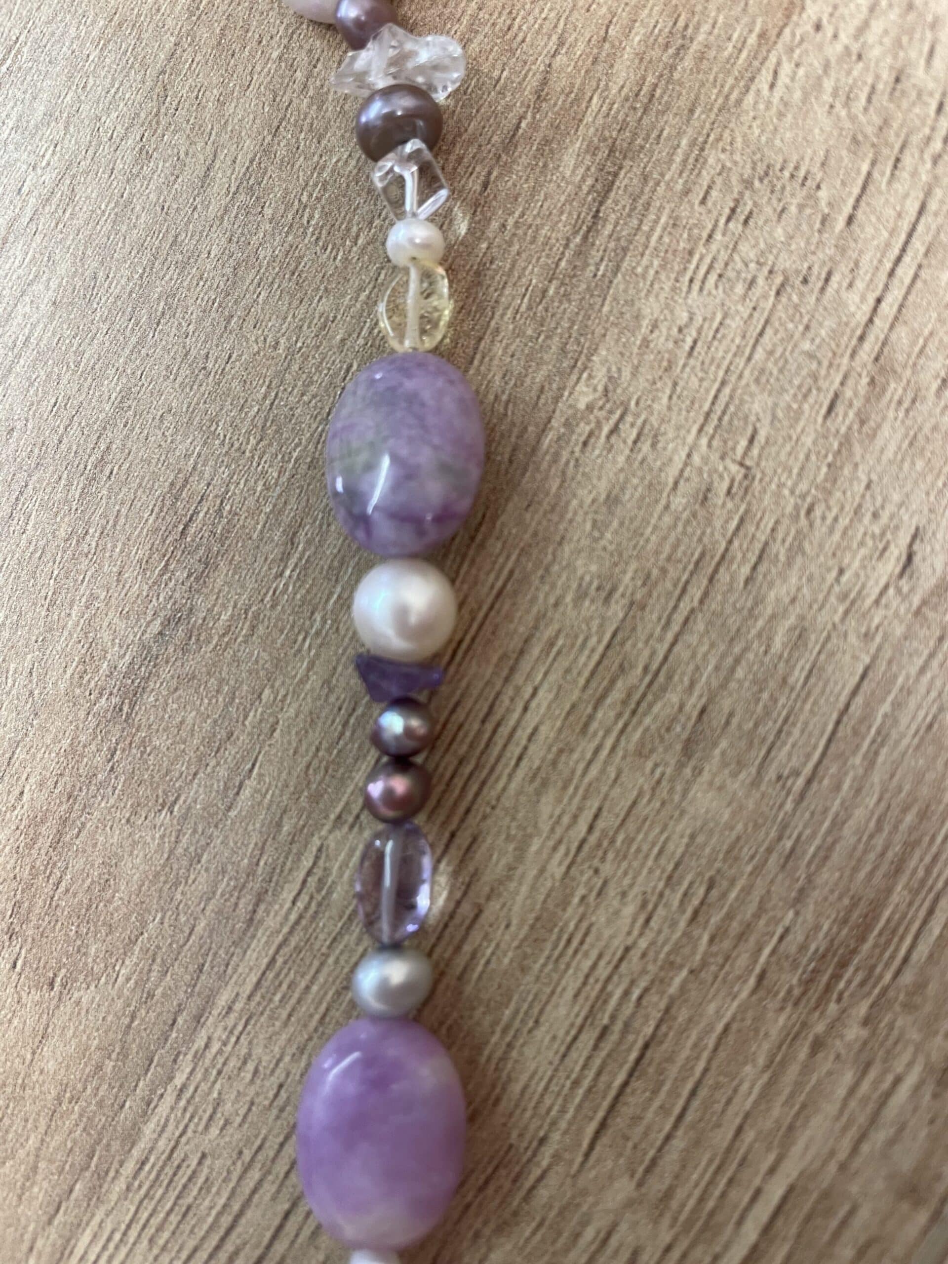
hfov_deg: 53.1
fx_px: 949
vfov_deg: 67.3
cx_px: 474
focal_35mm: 26
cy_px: 632
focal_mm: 4.2
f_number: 1.6
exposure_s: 1/50
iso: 100
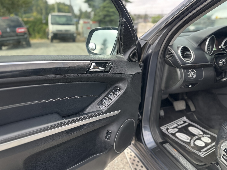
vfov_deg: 54.9
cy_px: 84
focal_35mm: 25
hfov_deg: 69.4
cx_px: 109
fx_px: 164
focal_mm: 6.86
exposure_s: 1/439
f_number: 1.78
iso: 80
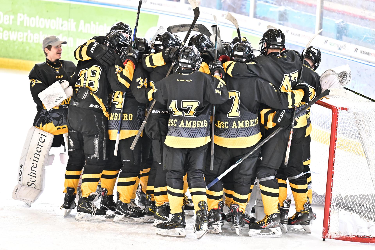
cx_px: 188
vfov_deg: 5.7
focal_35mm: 240
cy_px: 125
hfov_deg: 8.6
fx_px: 2499
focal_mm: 160
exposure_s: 1/250
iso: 3200
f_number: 2.8
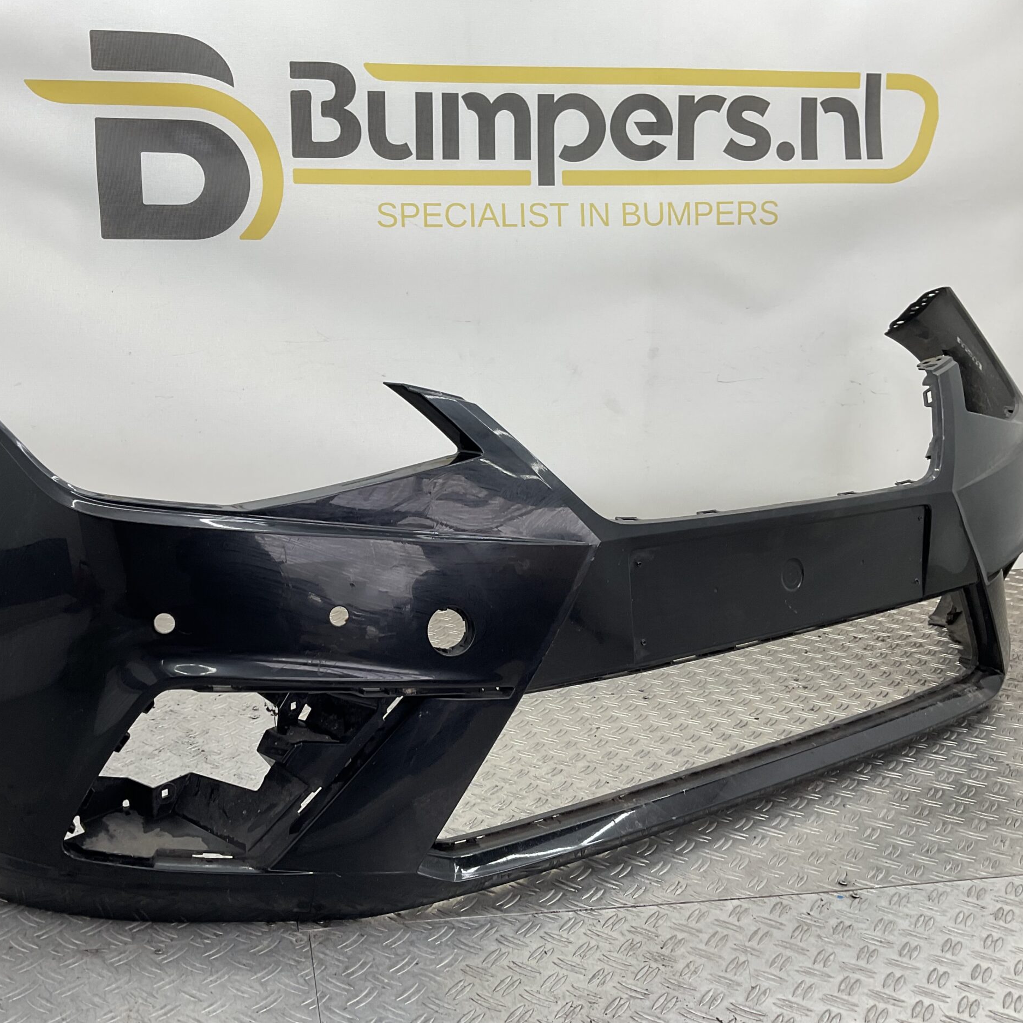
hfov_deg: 46.9
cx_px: 404
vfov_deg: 47.2
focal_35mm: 35
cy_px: 503
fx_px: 1170
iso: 25
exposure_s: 1/120
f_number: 1.8
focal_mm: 3
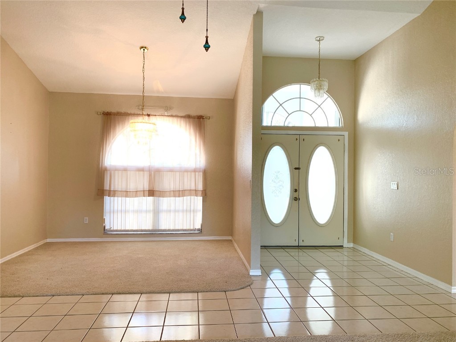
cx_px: 228
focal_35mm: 26
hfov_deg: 67.3
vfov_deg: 53.1
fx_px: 343
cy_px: 171
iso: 64
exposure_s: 1/60
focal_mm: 4.25
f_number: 1.8
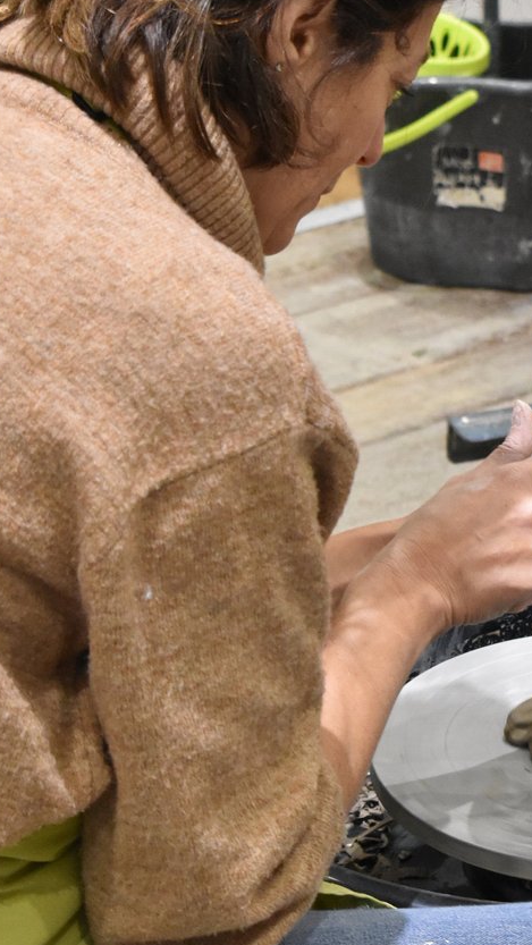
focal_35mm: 139
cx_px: 530
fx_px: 3483
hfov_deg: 8.7
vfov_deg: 15.4
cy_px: 472
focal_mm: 48
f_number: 6.3
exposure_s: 1/60
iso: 4000
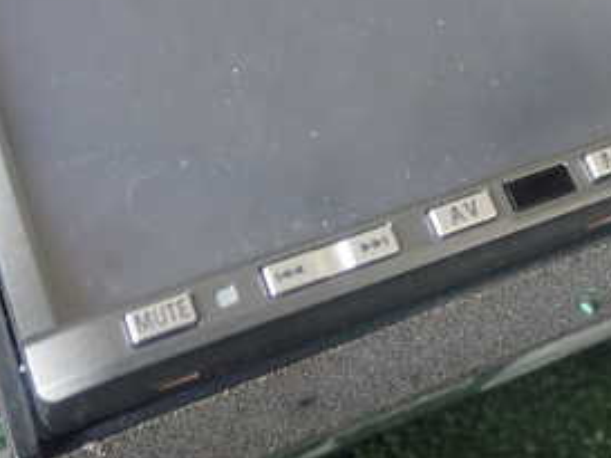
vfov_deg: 21.6
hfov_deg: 29.2
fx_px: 1165
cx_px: 401
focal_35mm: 66
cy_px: 20
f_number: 2.3
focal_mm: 5.4
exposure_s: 1/30
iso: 640
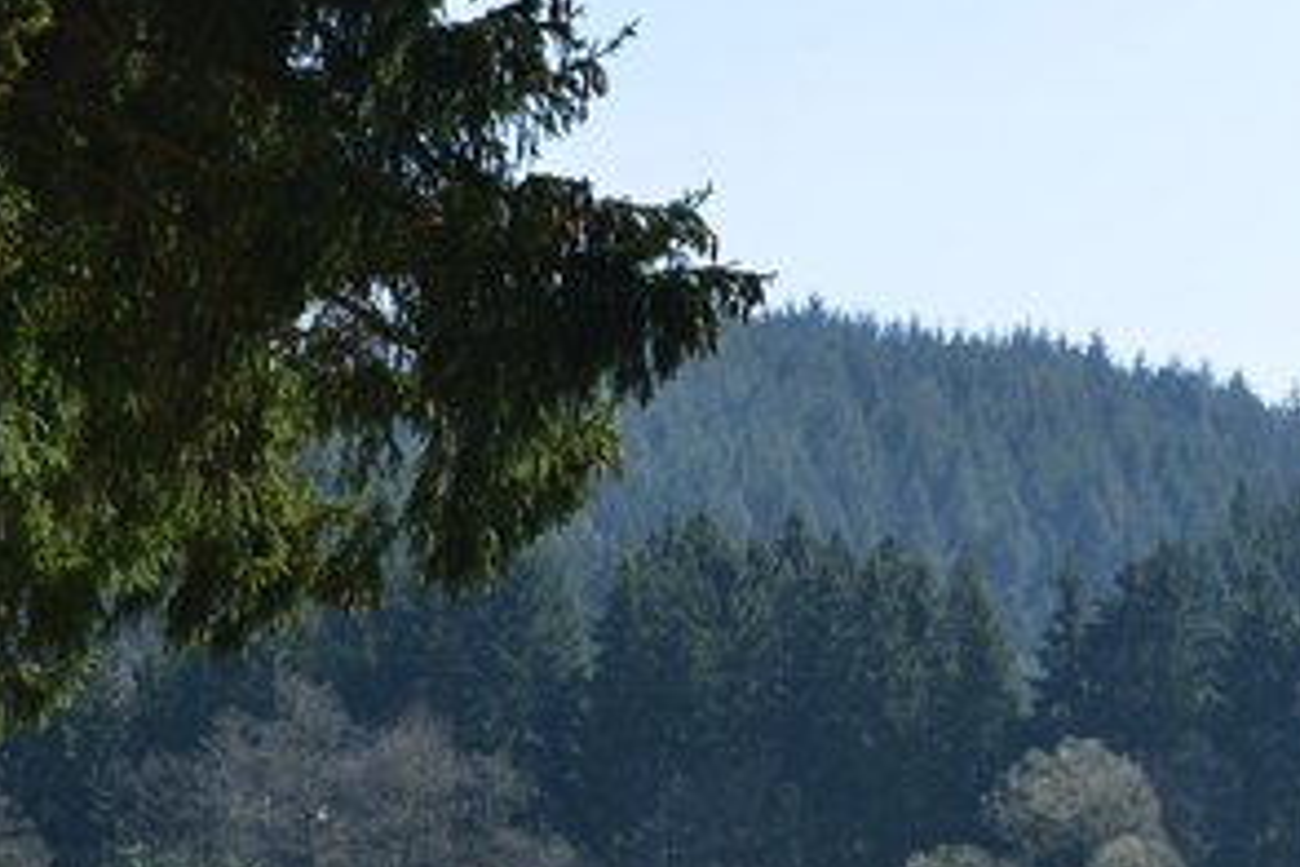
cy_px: 787
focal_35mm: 151
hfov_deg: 13.6
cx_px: 707
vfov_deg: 9.1
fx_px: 5452
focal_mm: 56
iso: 400
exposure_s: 1/400
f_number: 10
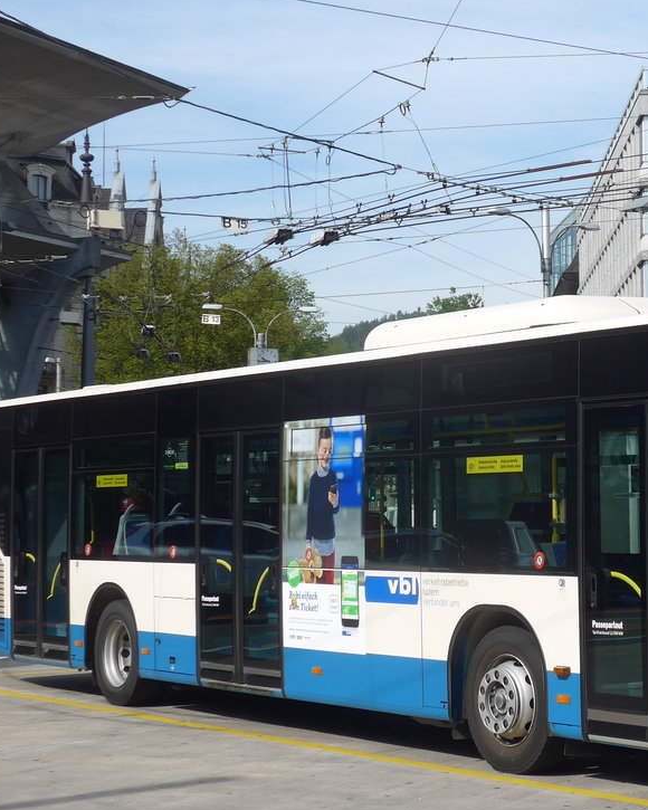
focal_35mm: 84
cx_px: 565
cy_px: 425
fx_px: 2014
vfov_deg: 22.7
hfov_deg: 18.0
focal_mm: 10.7
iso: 80
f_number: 3.3
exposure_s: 1/1000
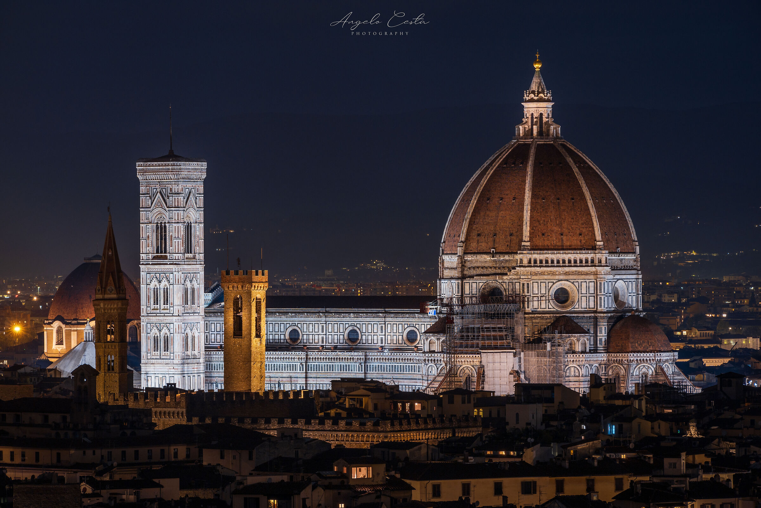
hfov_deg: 10.3
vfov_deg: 6.9
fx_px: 4227
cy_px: 254
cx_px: 380
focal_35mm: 200
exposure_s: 13
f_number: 13
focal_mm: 200
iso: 100
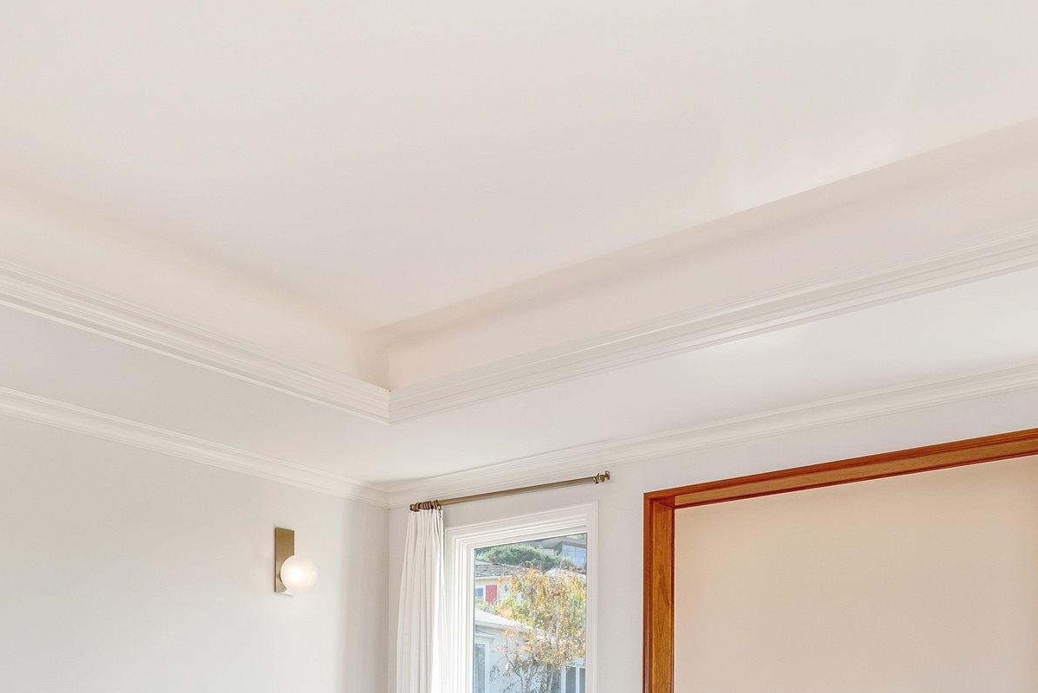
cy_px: 790
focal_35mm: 41
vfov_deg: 29.1
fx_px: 1182
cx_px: 500
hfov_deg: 47.4
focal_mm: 16
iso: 125
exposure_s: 1/160
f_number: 7.1
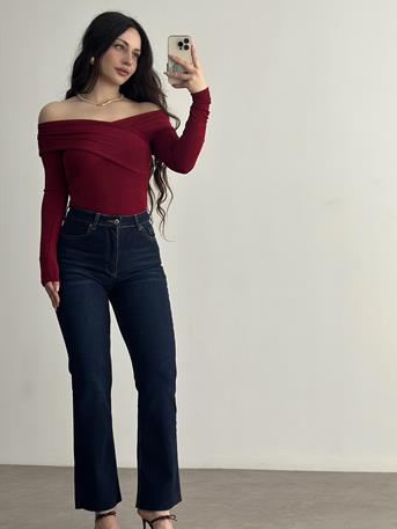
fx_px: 856
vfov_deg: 34.3
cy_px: 236
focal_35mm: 56
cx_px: 186
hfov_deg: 26.1
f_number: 1.78
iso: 80
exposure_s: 1/709
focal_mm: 6.86
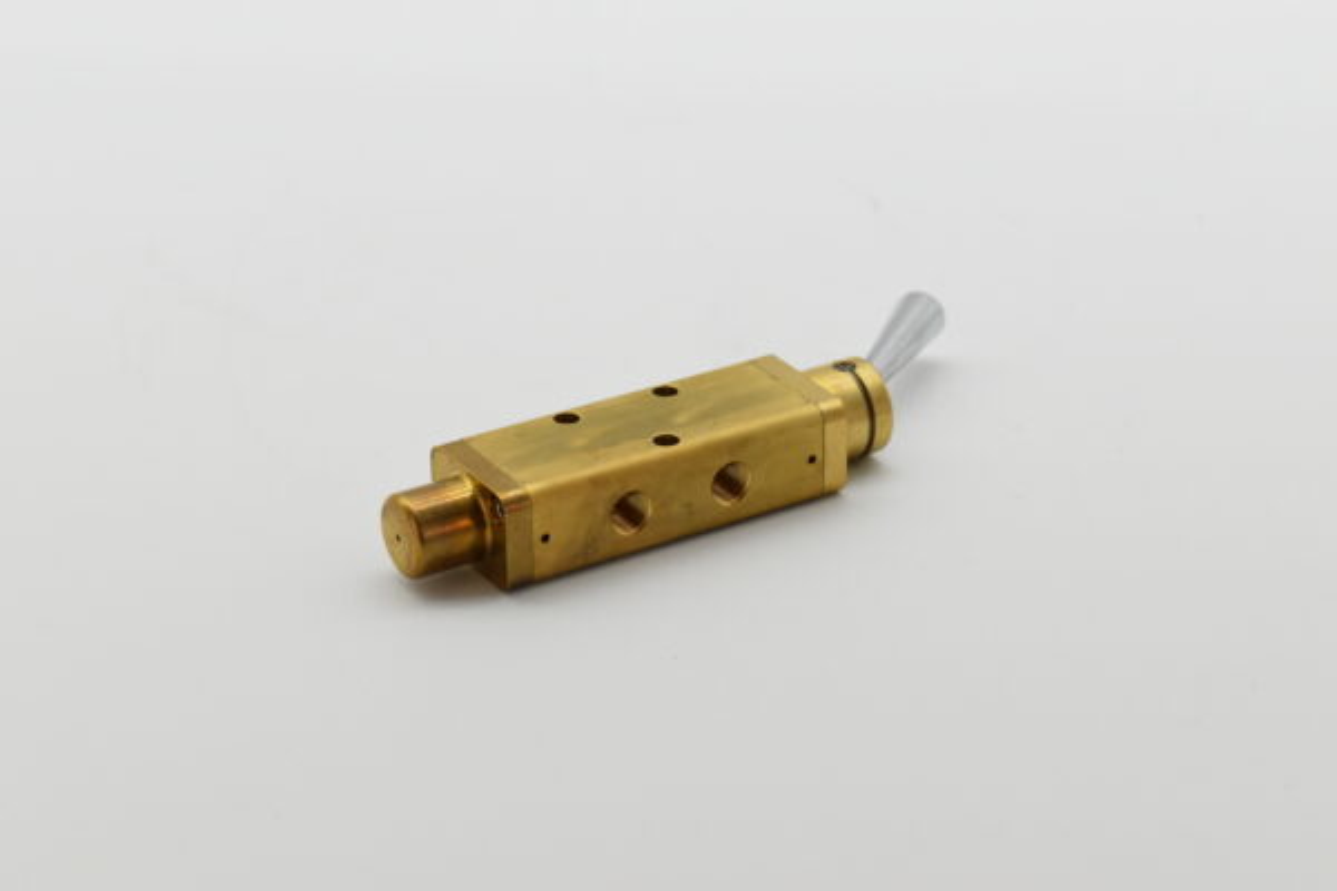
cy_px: 446
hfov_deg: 24.6
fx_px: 3064
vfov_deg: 16.6
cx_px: 668
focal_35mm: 82
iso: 1600
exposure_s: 1/1250
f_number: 8
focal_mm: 55
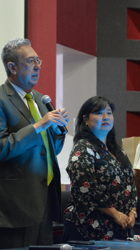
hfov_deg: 9.7
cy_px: 132
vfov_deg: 17.2
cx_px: 33
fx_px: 825
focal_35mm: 125
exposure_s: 1/25
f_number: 4.2
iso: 1600
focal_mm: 55
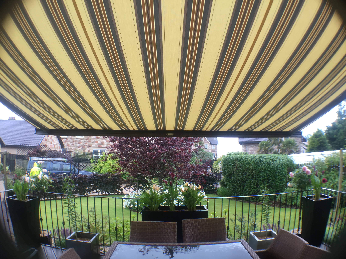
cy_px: 130
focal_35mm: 29
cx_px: 173
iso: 32
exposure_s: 1/120
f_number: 2.2
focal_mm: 4.15
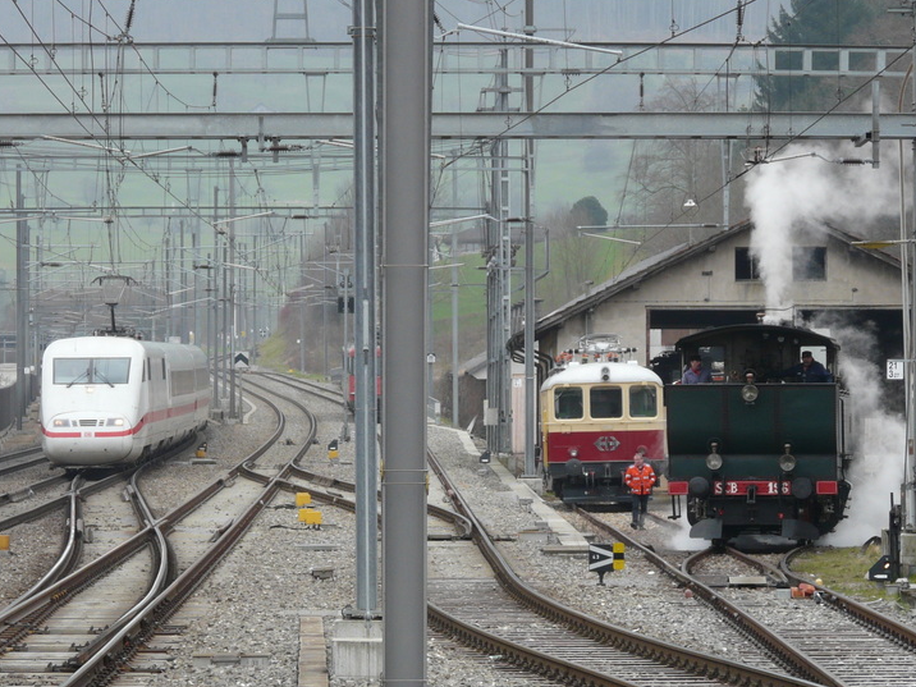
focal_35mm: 211
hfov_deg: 9.4
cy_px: 422
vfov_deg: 7.0
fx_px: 5583
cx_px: 423
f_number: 4
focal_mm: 24.7
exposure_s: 1/200
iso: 100
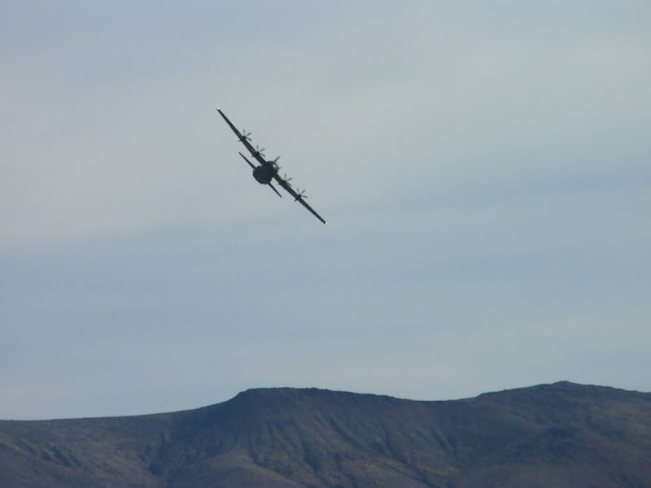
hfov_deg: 7.6
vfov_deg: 5.7
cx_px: 326
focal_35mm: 260
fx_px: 4890
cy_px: 244
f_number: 14
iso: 640
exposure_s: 1/1000
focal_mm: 46.2
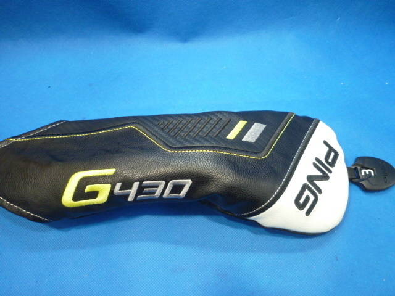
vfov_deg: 54.9
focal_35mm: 25
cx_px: 198
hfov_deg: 69.4
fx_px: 285
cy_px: 148
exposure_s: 1/30
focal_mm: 4.5
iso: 320
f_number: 2.8
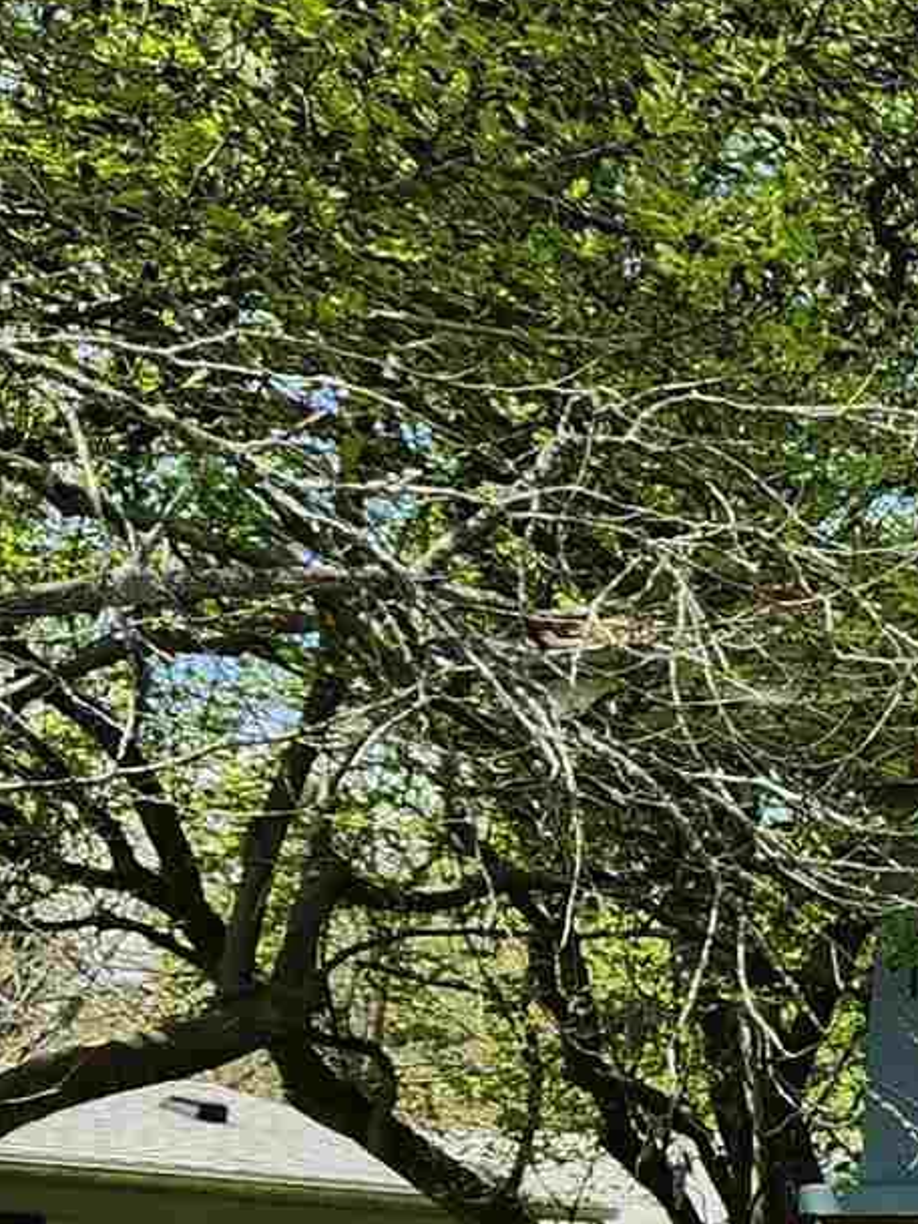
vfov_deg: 16.6
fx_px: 4100
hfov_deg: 10.3
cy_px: 1226
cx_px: 2489
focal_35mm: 116
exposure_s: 1/960
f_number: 1.8
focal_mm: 5.4
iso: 20
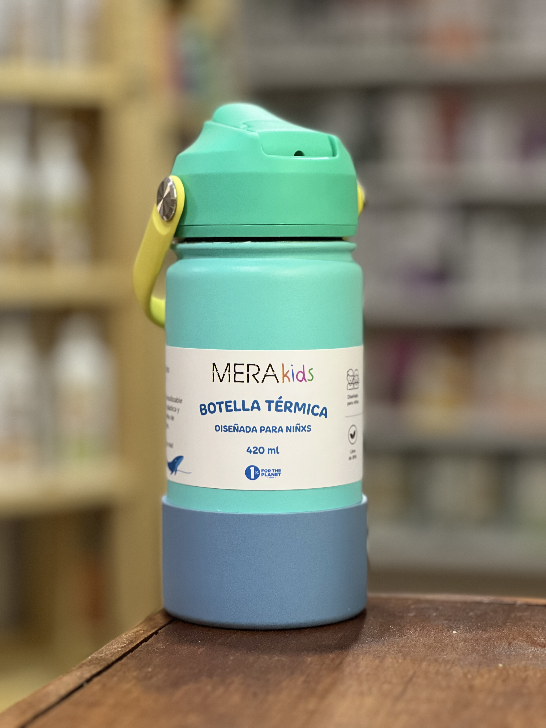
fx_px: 1619
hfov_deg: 19.1
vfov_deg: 25.3
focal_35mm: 77
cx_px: 273
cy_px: 364
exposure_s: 1/40
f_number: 2.8
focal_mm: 9
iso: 400
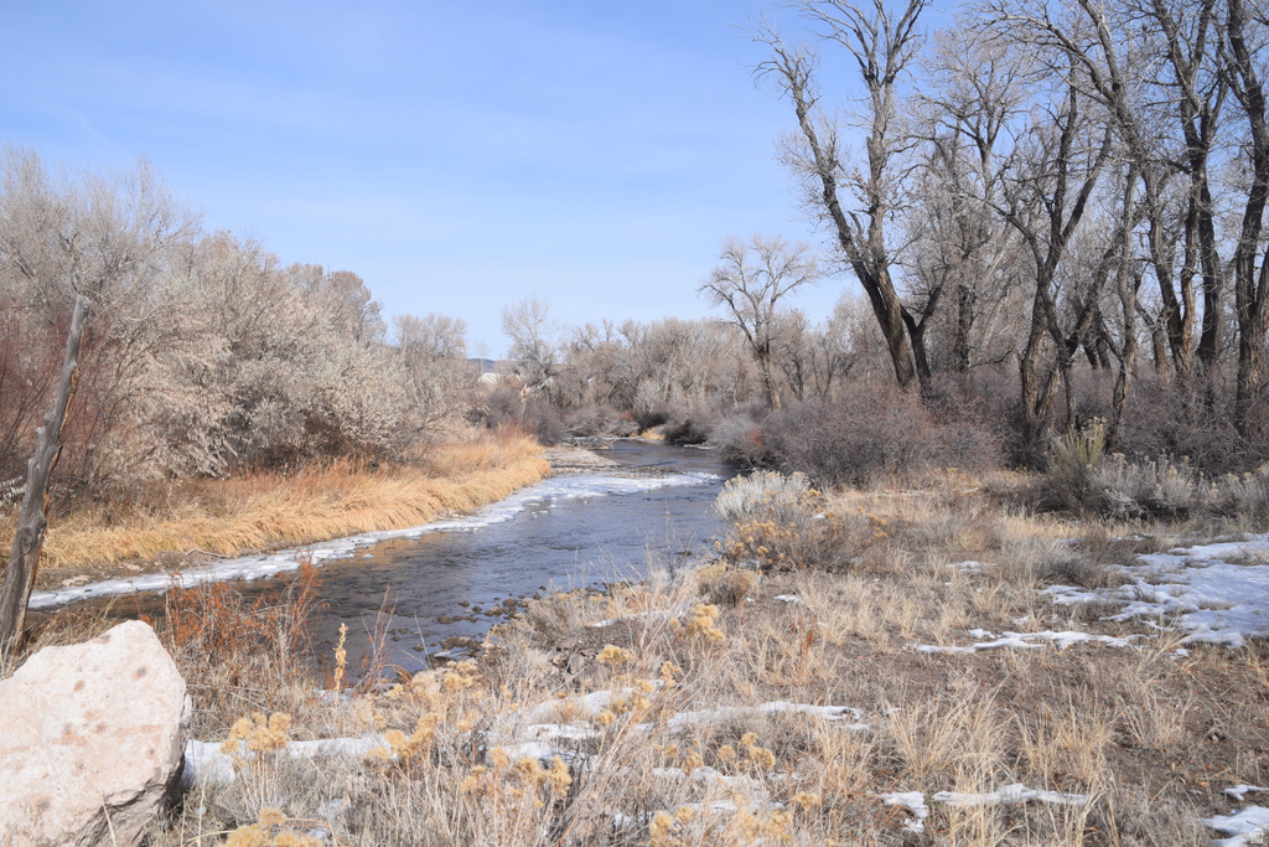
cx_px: 634
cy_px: 424
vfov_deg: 40.0
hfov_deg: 57.2
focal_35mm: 33
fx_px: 1163
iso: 200
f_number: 10
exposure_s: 1/400
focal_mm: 22
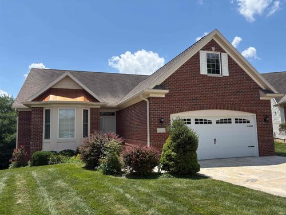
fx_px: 215
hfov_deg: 67.3
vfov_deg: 53.1
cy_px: 108
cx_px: 143
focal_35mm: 26
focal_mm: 5.96
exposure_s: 1/3623
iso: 50
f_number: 1.6
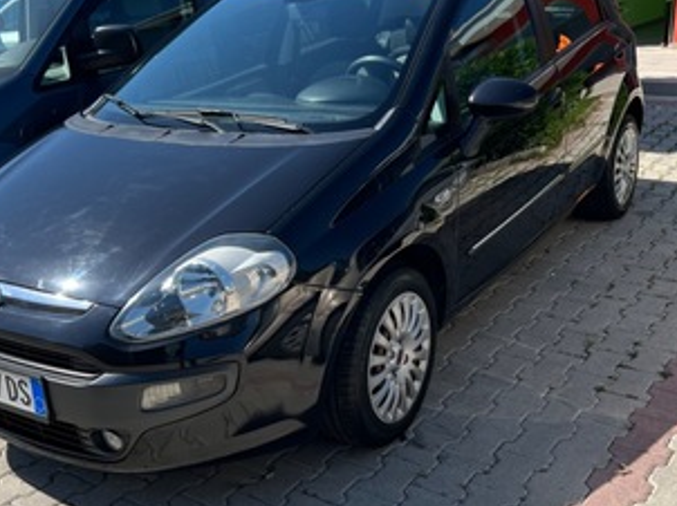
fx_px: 606
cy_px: 280
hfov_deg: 58.3
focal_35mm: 31
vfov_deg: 45.3
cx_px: 307
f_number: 1.5
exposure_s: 1/2571
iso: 50
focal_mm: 5.7
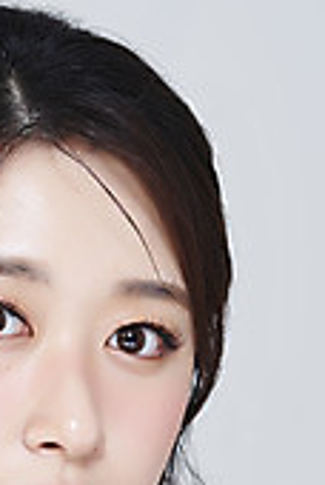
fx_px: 3331
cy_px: 448
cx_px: -4
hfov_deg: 5.6
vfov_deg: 8.3
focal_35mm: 247
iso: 64
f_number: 11
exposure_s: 1/125
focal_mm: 105
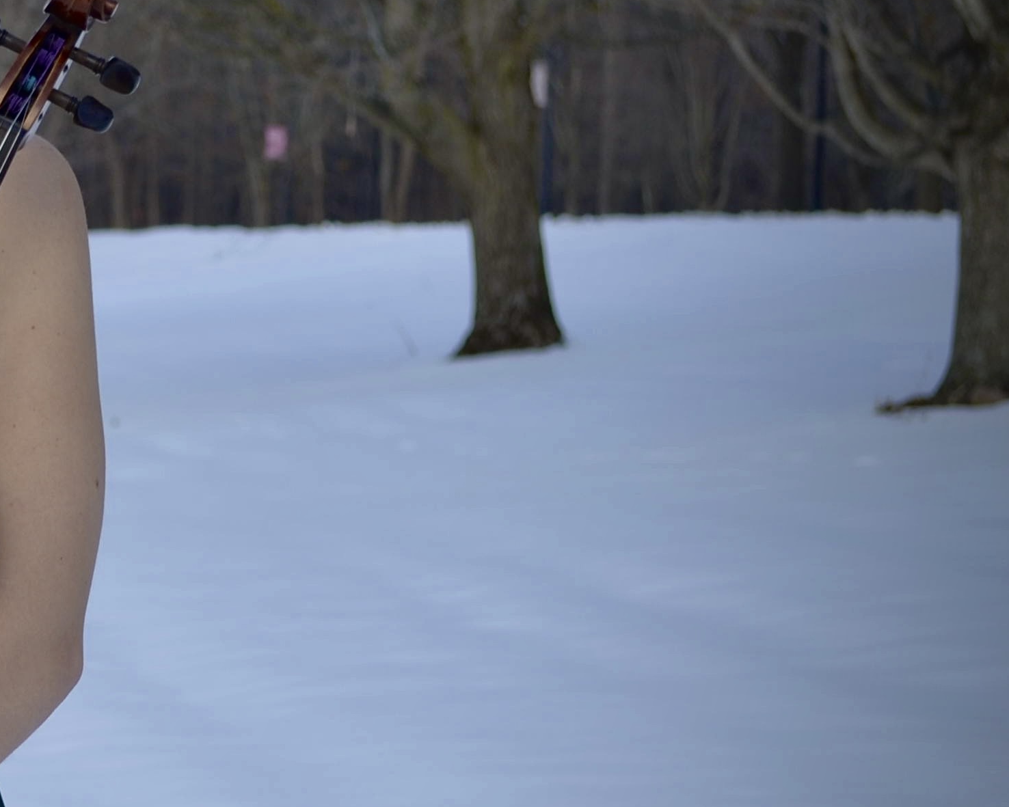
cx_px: -563
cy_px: 389
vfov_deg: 9.3
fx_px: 4987
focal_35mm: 167
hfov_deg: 11.1
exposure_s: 1/320
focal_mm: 38
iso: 100
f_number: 5
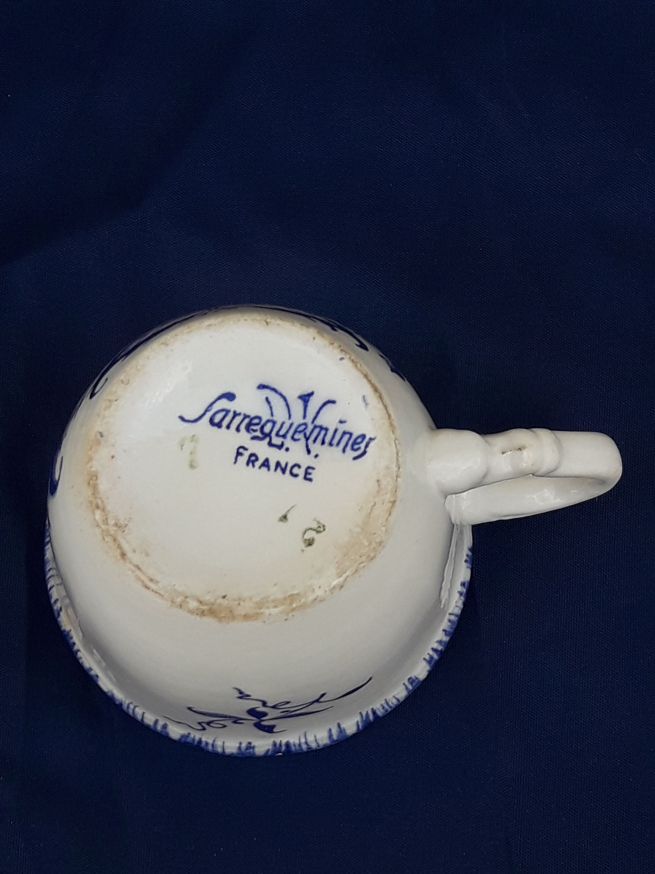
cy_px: 437
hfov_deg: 49.7
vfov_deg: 63.4
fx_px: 706
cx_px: 328
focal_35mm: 28
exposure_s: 1/557
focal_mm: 3.7
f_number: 1.9
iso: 40
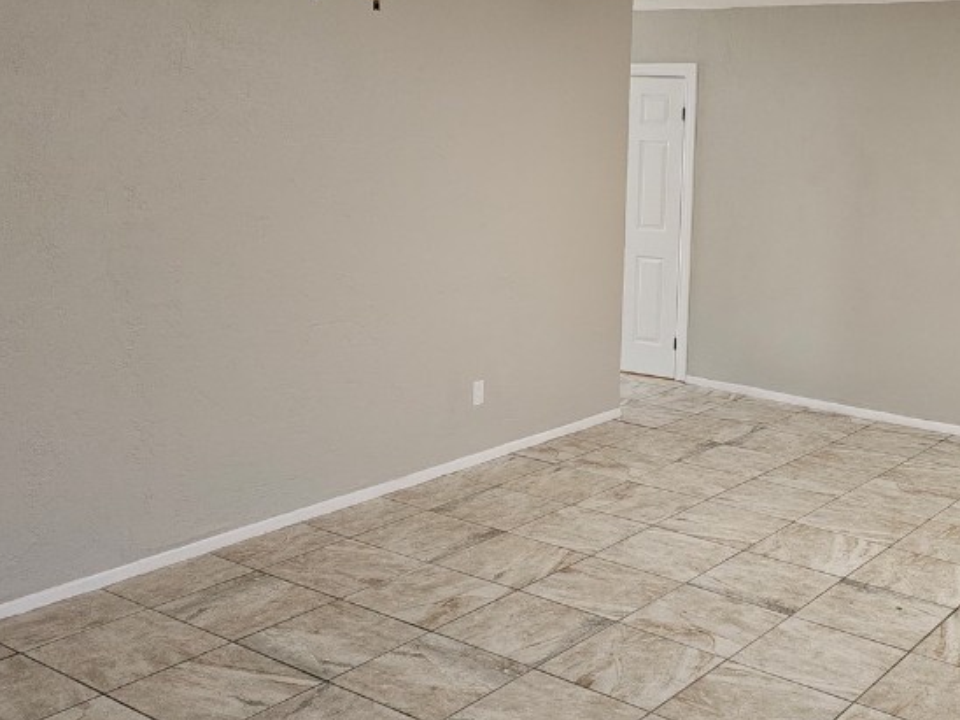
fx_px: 1193
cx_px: 631
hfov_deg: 43.3
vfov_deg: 33.5
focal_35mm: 43
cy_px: 286
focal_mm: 6.3
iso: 100
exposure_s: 1/40
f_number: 1.7
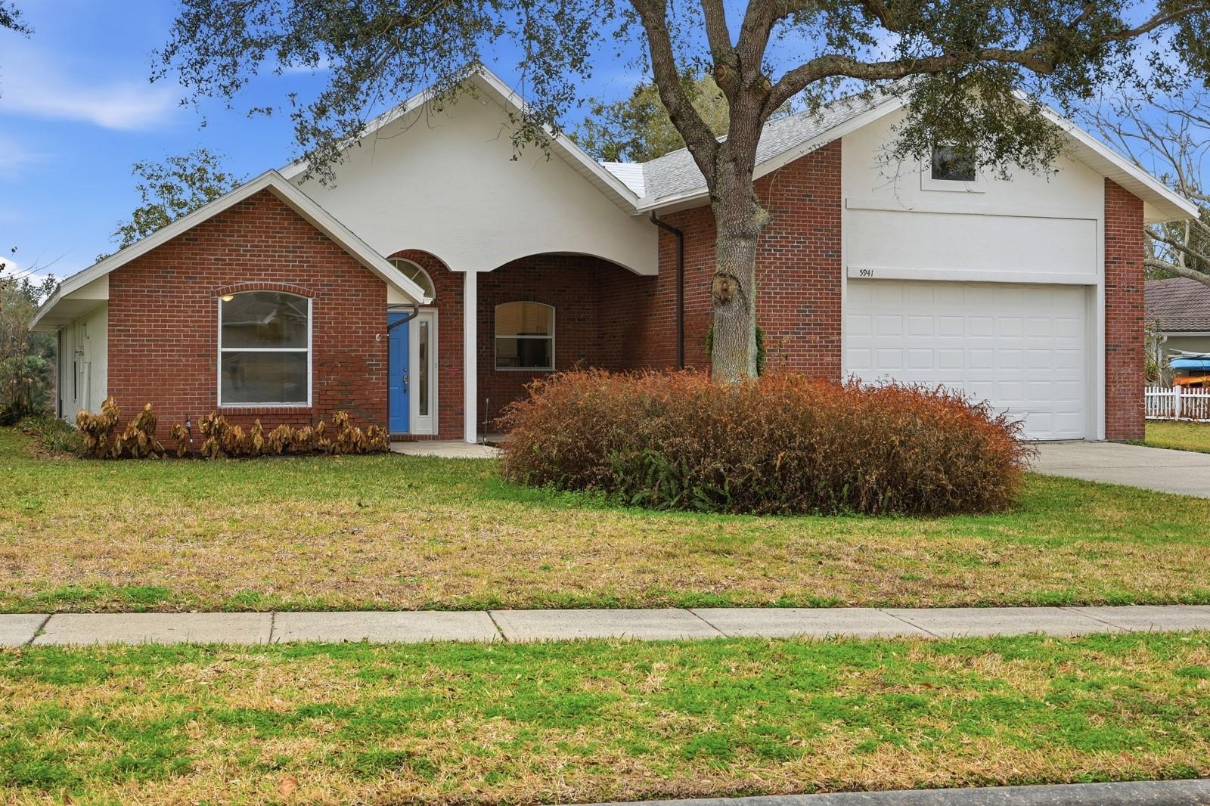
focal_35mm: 44
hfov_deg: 44.5
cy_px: 403
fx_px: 1478
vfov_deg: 30.5
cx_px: 605
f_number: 4
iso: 160
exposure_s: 1/5000
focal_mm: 29.5
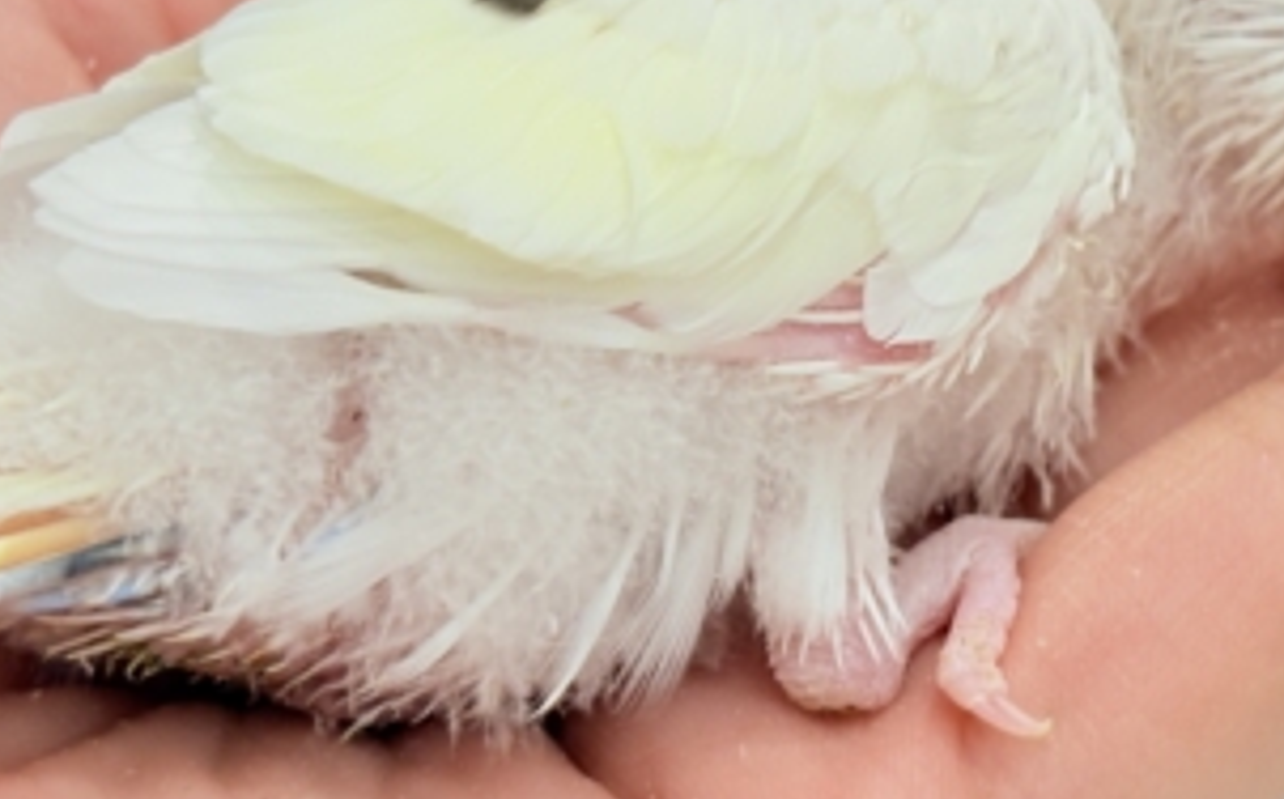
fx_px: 4090
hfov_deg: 17.6
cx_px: 1105
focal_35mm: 117
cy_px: 246
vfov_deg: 11.1
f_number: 1.6
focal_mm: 5.96
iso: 40
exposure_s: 1/50
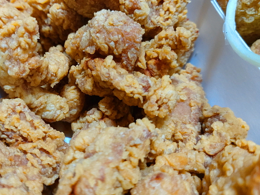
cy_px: 90
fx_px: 255
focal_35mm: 34
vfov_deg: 41.7
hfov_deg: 53.3
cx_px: 96
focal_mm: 4.58
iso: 320
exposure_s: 1/24
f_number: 2
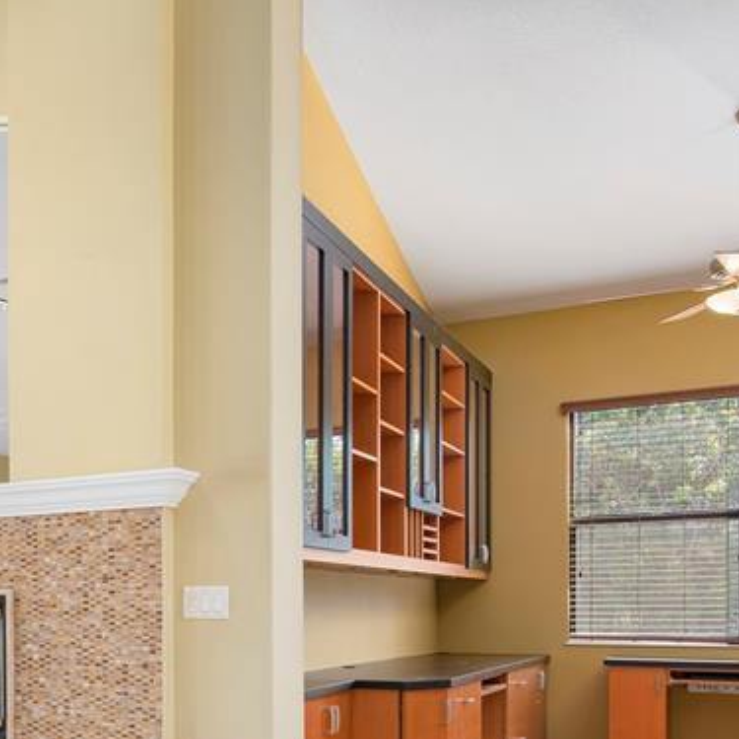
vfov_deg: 36.7
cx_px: -167
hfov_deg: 31.5
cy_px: 619
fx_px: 1063
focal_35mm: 44
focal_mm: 19
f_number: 8
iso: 400
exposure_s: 1/15
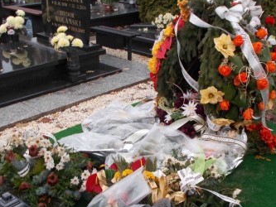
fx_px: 399
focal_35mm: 50
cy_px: 110
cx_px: 145
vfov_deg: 29.1
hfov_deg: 38.2
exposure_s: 1/100
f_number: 3.2
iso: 80
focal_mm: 4.6
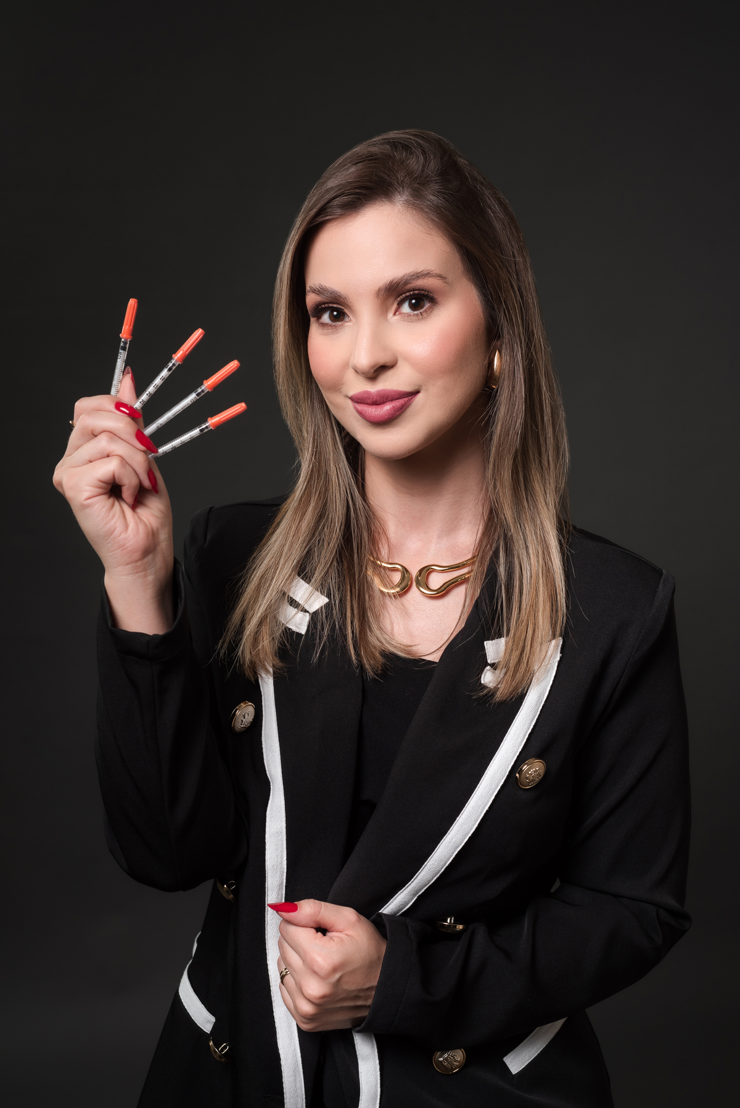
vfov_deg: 39.6
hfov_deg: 27.0
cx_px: 370
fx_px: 1540
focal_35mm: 50
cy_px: 554
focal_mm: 50
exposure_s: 1/100
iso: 100
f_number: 8
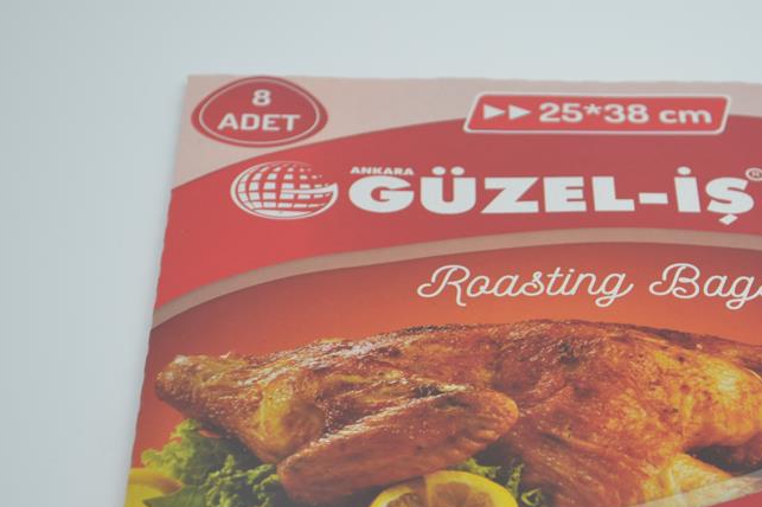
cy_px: 358
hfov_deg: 18.2
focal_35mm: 112
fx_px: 2369
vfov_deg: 12.2
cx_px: 508
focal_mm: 48
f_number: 5.6
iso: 100
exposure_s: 1/80
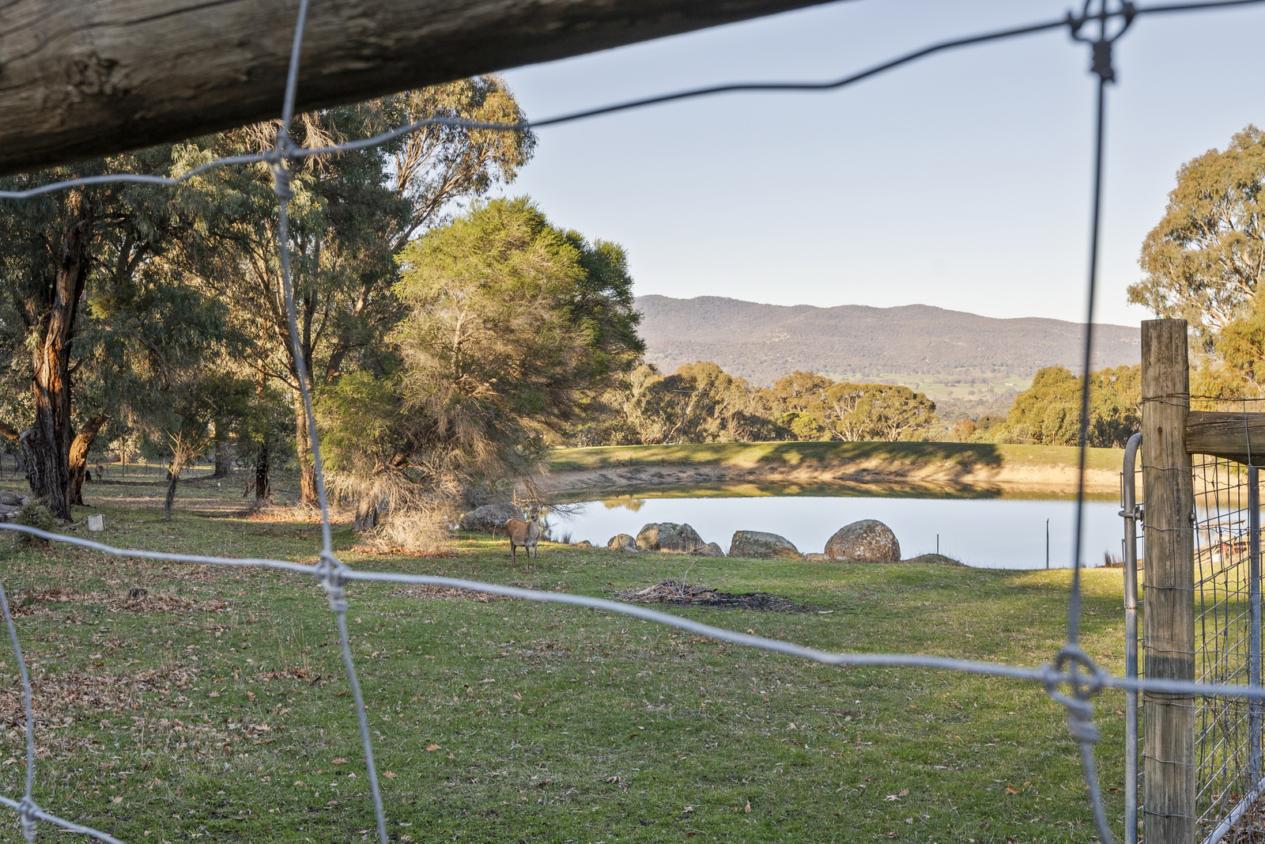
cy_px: 422
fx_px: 1265
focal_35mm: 36
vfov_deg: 36.9
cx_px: 632
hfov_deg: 53.1
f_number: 9
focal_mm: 24
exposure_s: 1/200
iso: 200
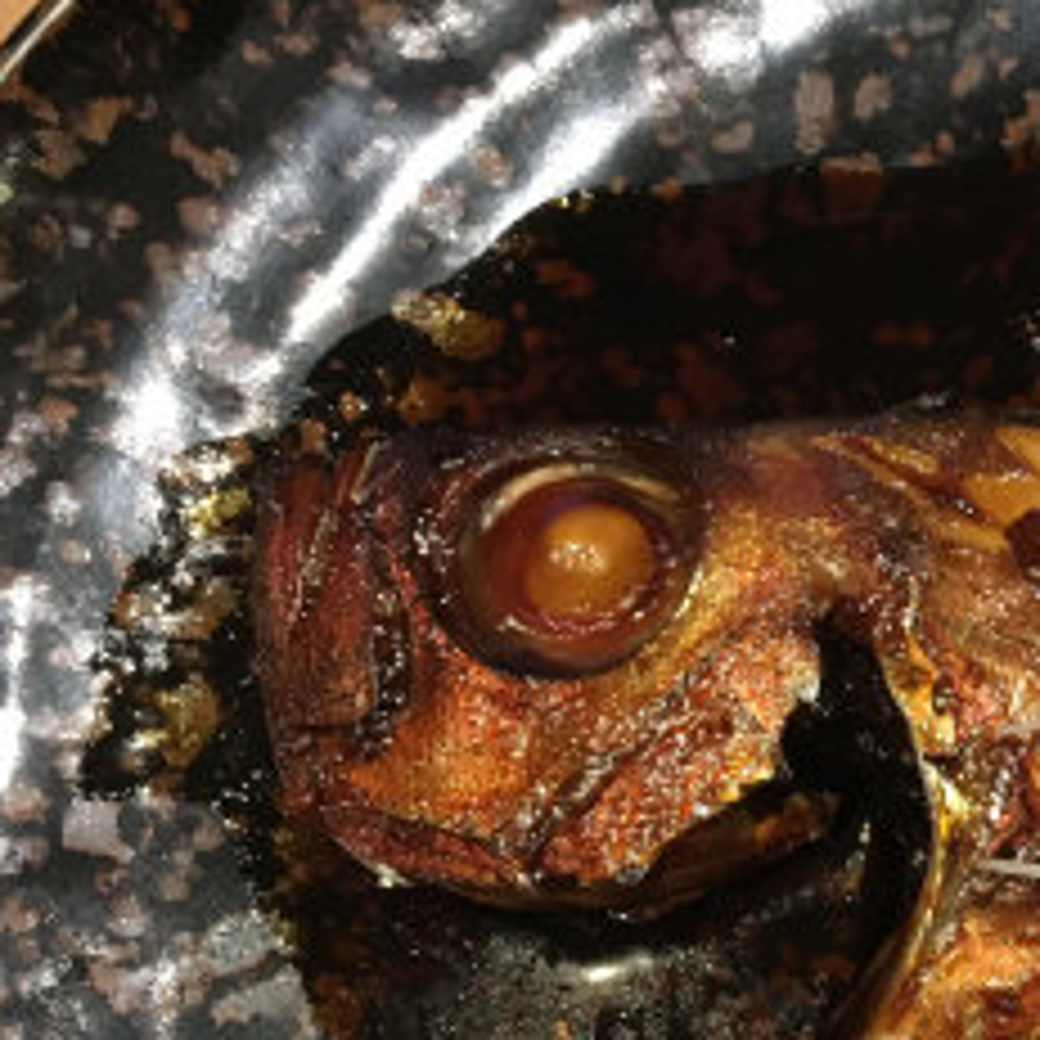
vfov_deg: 25.2
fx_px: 2311
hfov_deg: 23.5
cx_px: 1189
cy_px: 705
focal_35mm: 68
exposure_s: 1/15
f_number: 2.2
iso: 250
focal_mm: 4.15
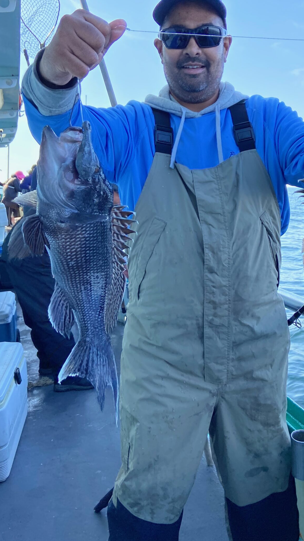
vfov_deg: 56.6
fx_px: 502
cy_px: 263
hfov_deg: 33.4
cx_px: 202
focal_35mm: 35
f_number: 1.8
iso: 32
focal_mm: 4.25
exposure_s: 1/957
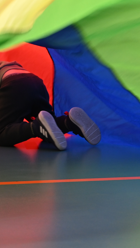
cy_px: 125
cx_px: 94
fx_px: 805
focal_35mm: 122
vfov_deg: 17.6
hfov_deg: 9.9
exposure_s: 1/60
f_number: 4
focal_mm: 54
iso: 1600
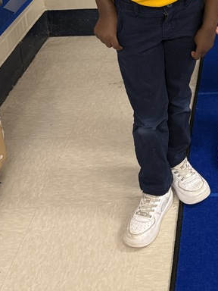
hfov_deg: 21.1
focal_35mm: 64
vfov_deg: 26.9
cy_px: -55
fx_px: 537
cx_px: 271
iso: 250
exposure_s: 1/60
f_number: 1.78
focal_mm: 6.76
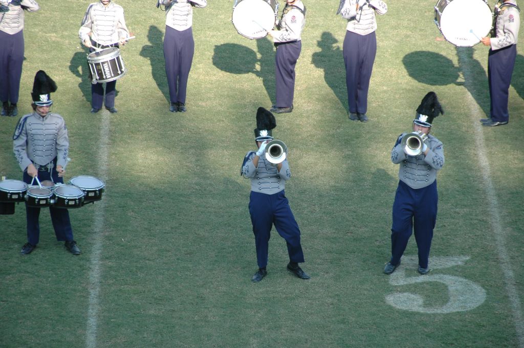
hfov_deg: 6.9
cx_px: 262
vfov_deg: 4.6
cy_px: 174
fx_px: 4361
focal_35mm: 300
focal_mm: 200
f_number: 5.6
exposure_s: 1/250
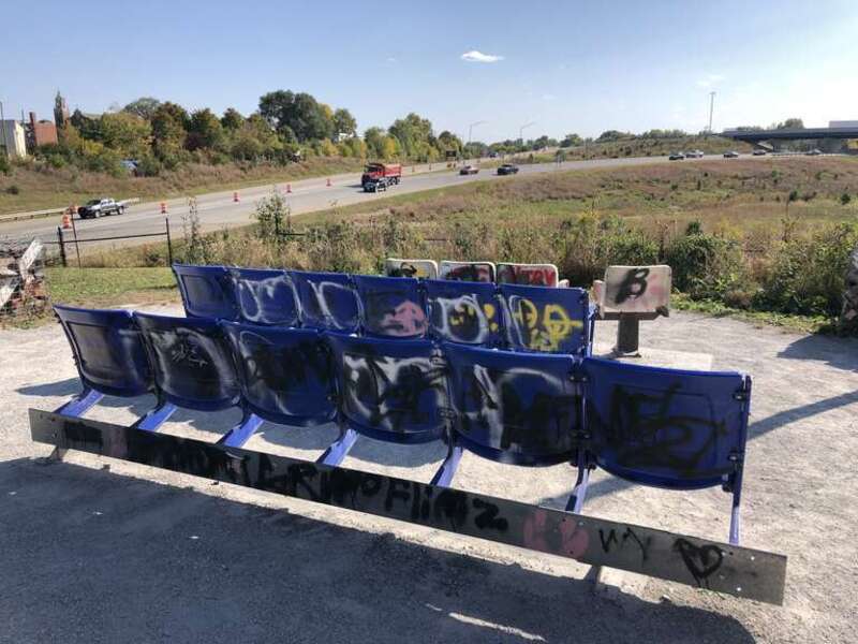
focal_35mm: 28
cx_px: 429
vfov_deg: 49.7
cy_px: 322
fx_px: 694
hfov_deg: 63.4
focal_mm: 3.99
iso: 20
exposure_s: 1/1779
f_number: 1.8
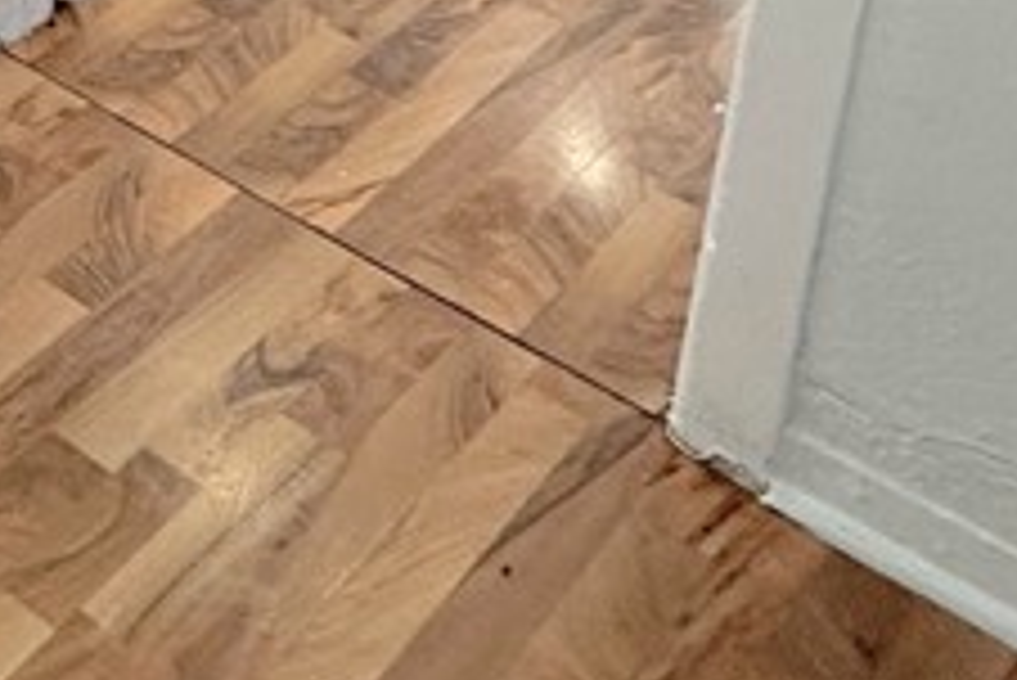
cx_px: -878
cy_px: -806
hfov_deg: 20.2
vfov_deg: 15.2
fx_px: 1866
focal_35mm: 66
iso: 160
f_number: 2.2
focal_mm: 2.22
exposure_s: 1/120
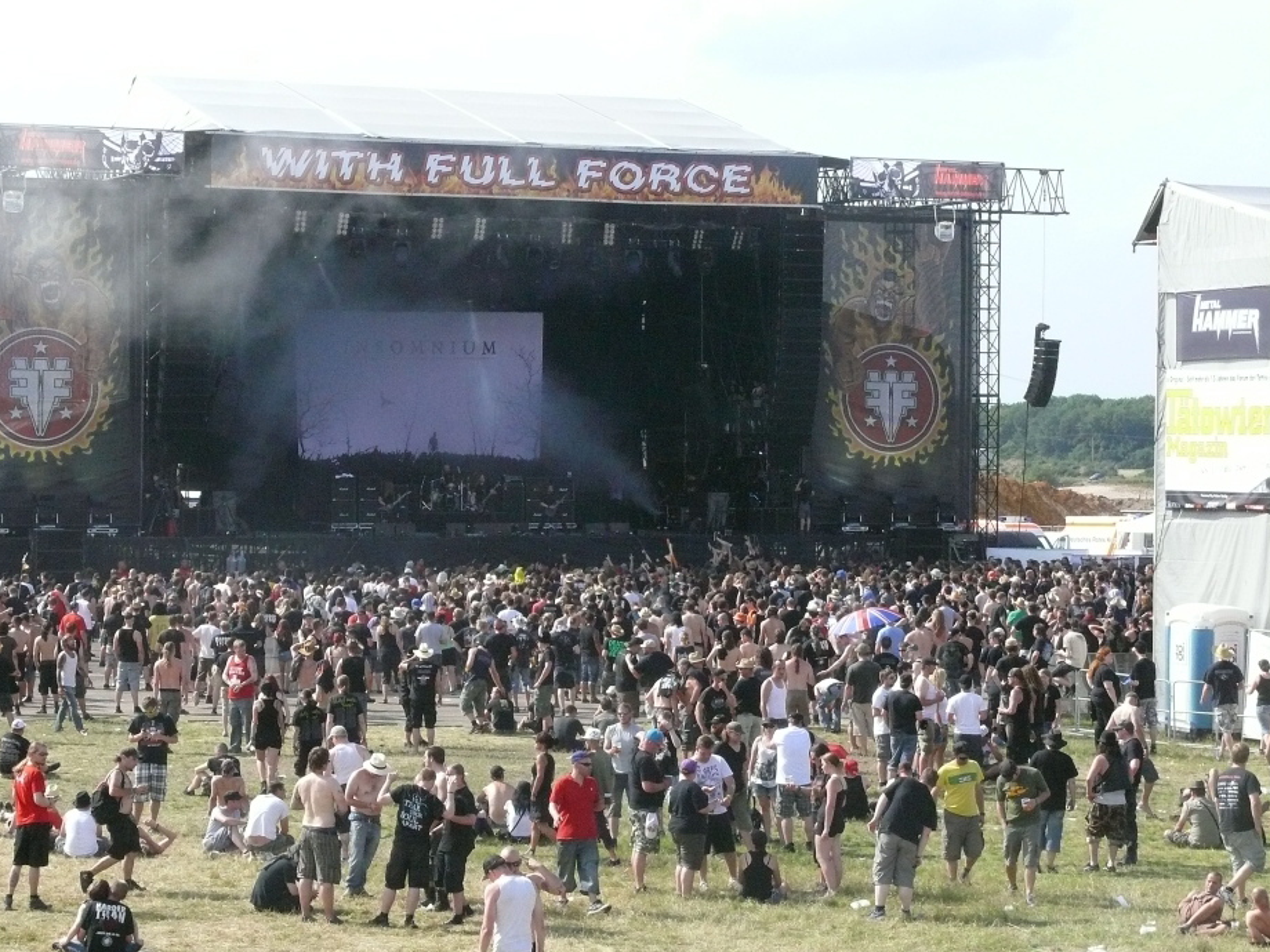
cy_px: 506
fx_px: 3669
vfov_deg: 14.8
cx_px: 585
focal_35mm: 100
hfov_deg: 19.6
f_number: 8
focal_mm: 19.4
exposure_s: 1/500
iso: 400
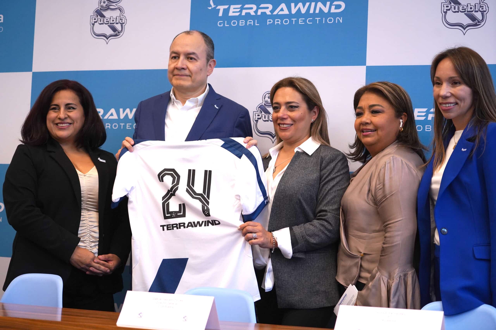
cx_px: 248
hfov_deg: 28.8
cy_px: 165
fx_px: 964
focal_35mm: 70
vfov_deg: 19.5
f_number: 4
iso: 2000
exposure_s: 1/400
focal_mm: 70
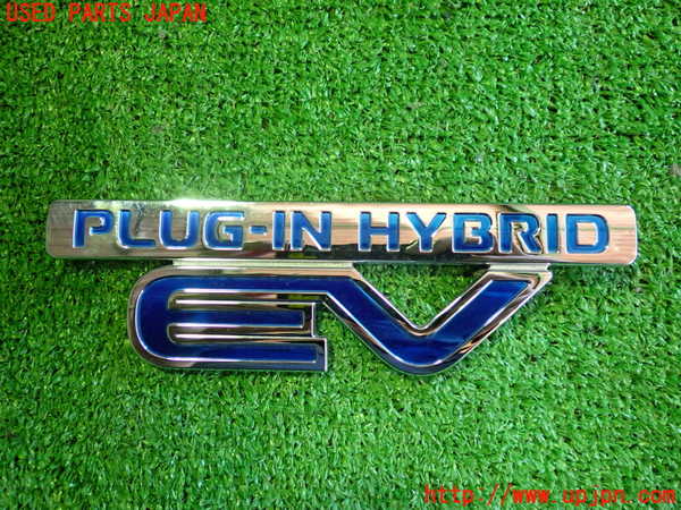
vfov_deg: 46.8
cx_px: 340
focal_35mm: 30
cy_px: 255
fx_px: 590
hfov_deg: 60.0
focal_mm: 5.4
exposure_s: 1/30
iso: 320
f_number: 2.3
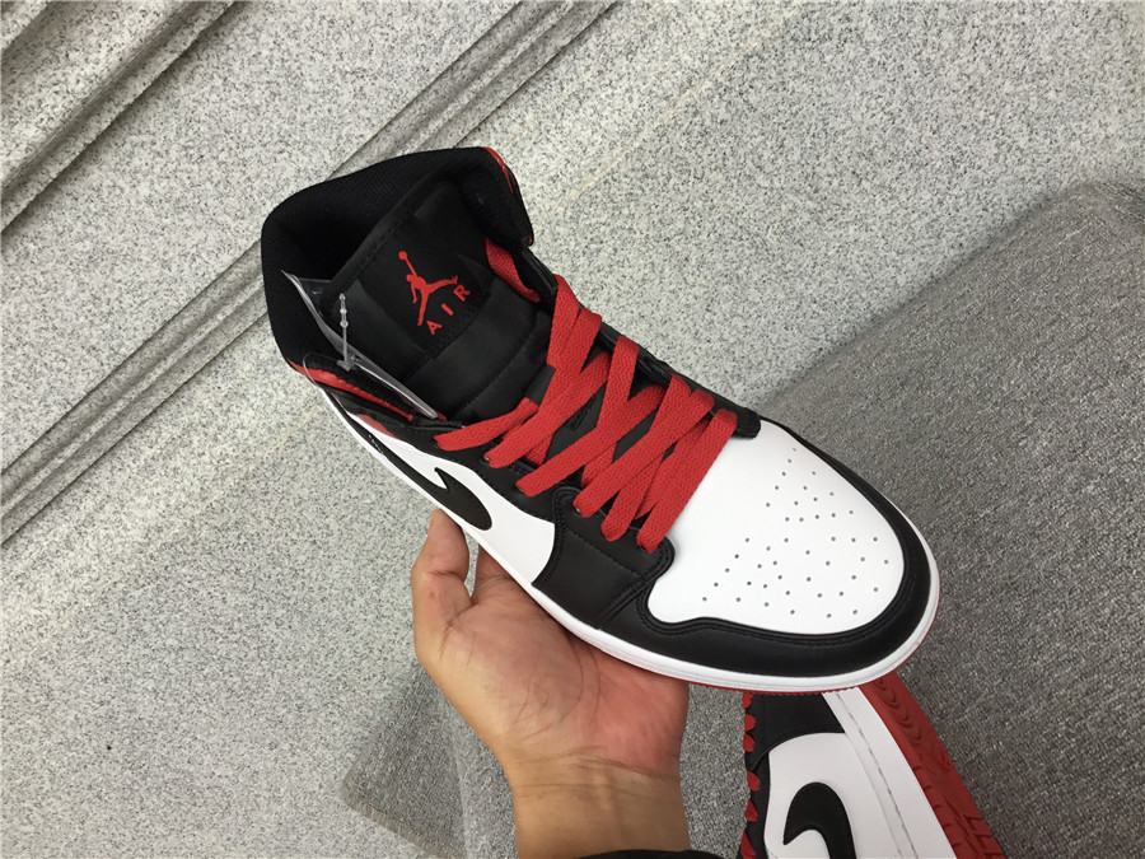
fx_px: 1025
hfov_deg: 58.4
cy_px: 430
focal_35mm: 31
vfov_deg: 45.4
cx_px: 572
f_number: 2.4
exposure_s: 1/100
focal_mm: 3.3
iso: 50
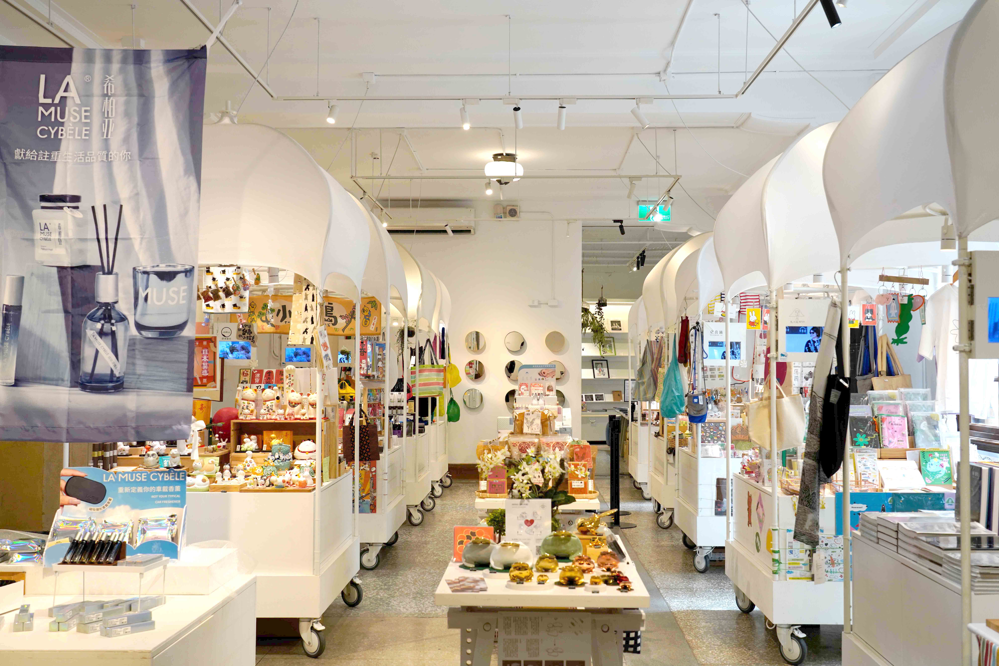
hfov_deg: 49.5
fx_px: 1082
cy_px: 333
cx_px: 500
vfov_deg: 34.2
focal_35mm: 39
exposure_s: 1/100
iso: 800
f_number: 7.1
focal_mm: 39
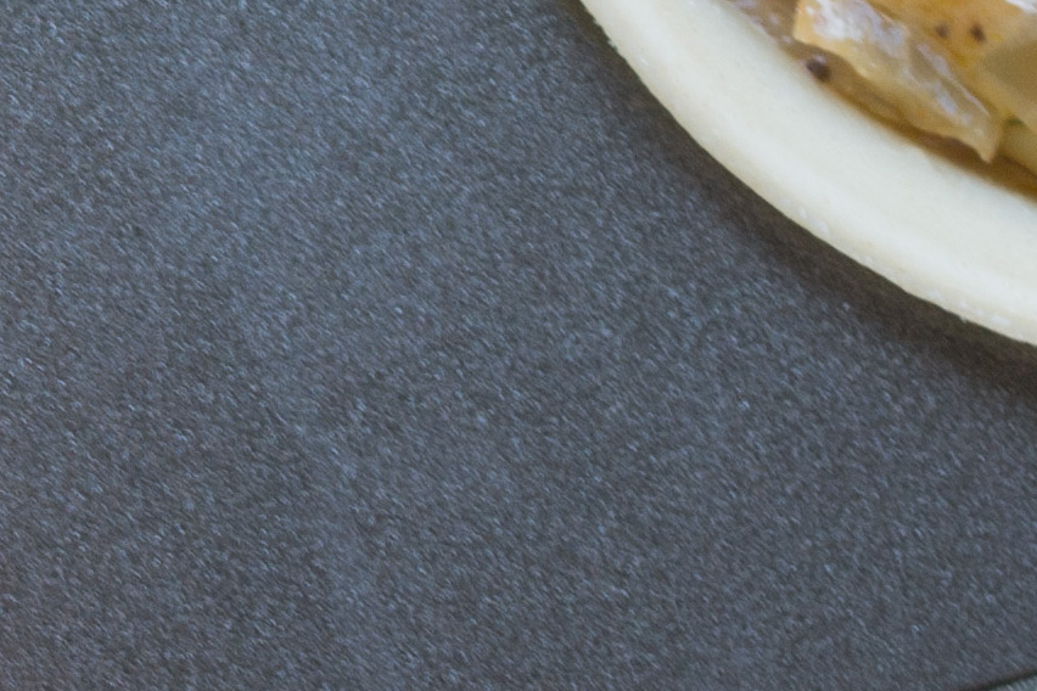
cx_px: 17
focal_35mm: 292
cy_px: -335
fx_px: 8411
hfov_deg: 7.0
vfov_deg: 4.7
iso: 100
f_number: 7.1
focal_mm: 36
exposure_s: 1/20
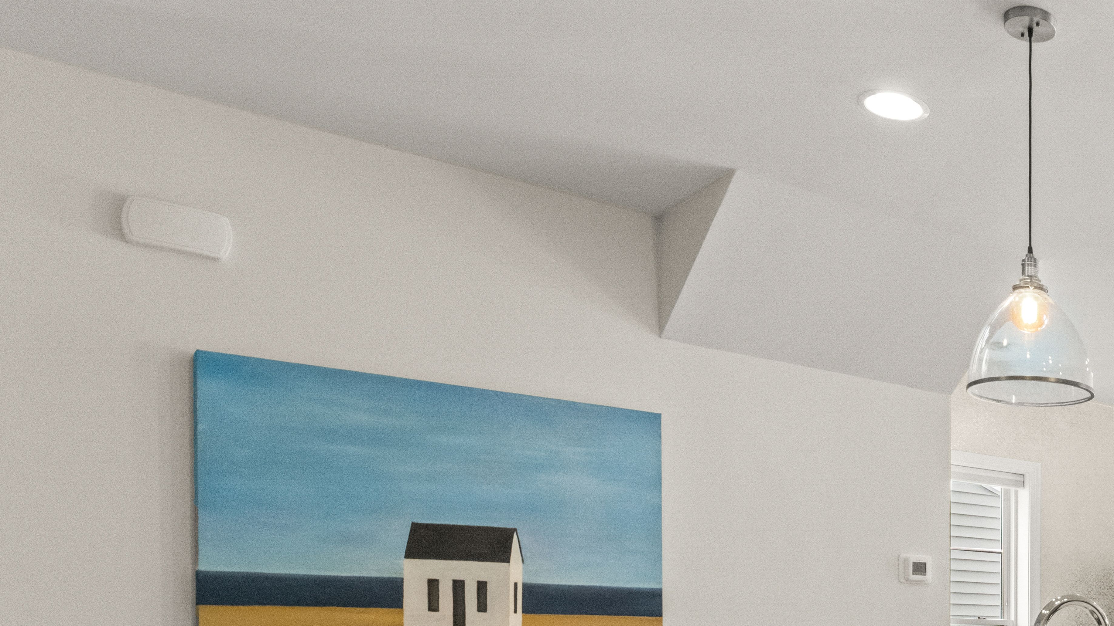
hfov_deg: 39.6
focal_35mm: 40
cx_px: 1263
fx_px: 1187
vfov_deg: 27.5
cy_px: 659
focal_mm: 14.8
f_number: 11
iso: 1600
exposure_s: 1/15
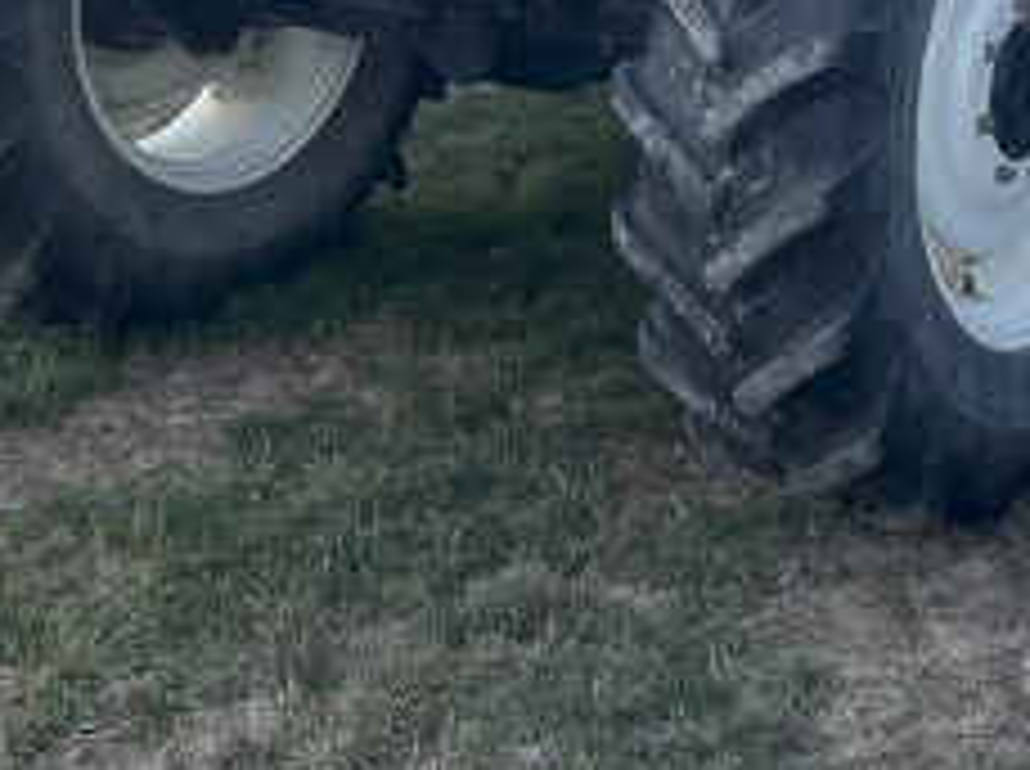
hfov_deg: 21.3
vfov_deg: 14.8
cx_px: 814
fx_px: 2703
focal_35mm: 91
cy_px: -455
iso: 32
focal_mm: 4.2
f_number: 1.6
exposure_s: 1/2451
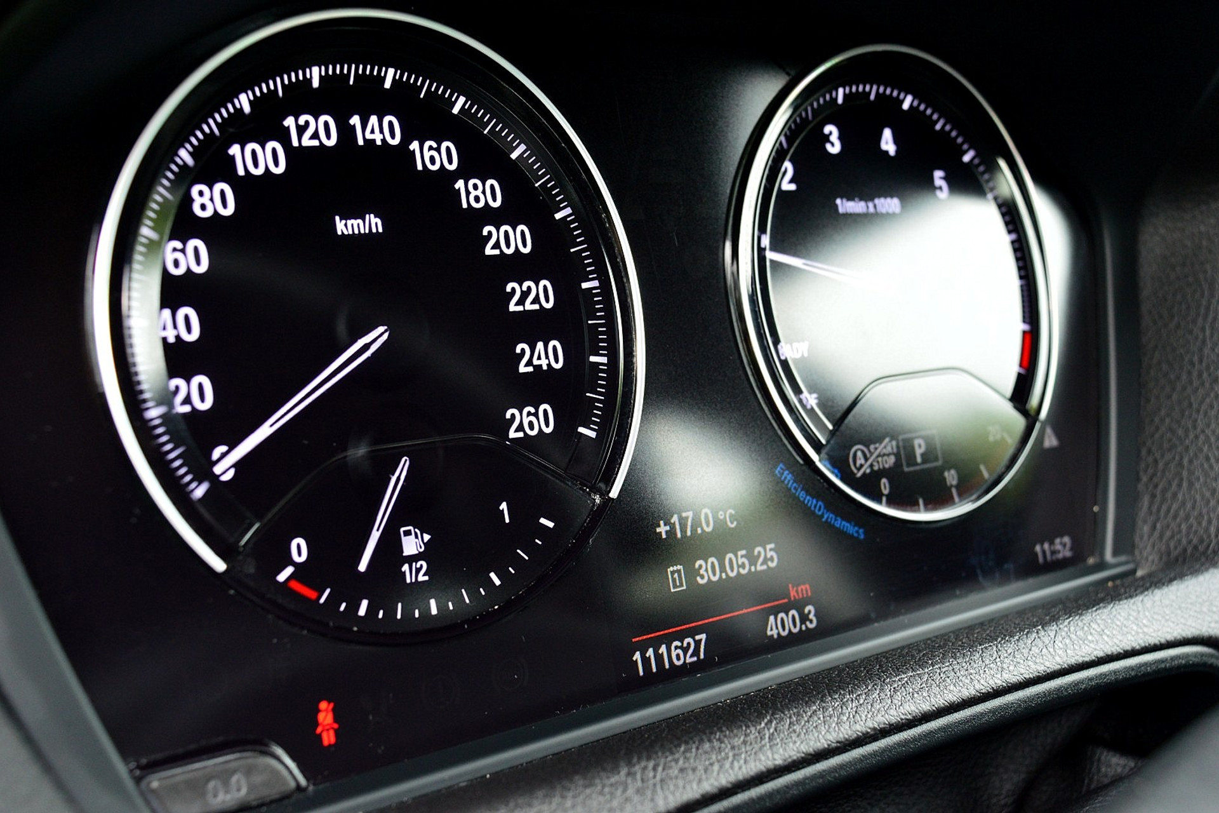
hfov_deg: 42.3
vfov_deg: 28.9
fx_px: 1574
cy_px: 406
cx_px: 610
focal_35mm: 46
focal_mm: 31
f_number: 7.1
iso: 800
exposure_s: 1/60
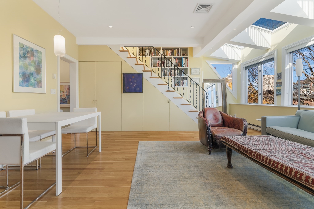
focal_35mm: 16
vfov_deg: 73.7
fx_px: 140
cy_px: 104
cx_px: 157
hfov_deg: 96.7
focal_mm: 16
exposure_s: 1/2.5
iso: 200
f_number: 8
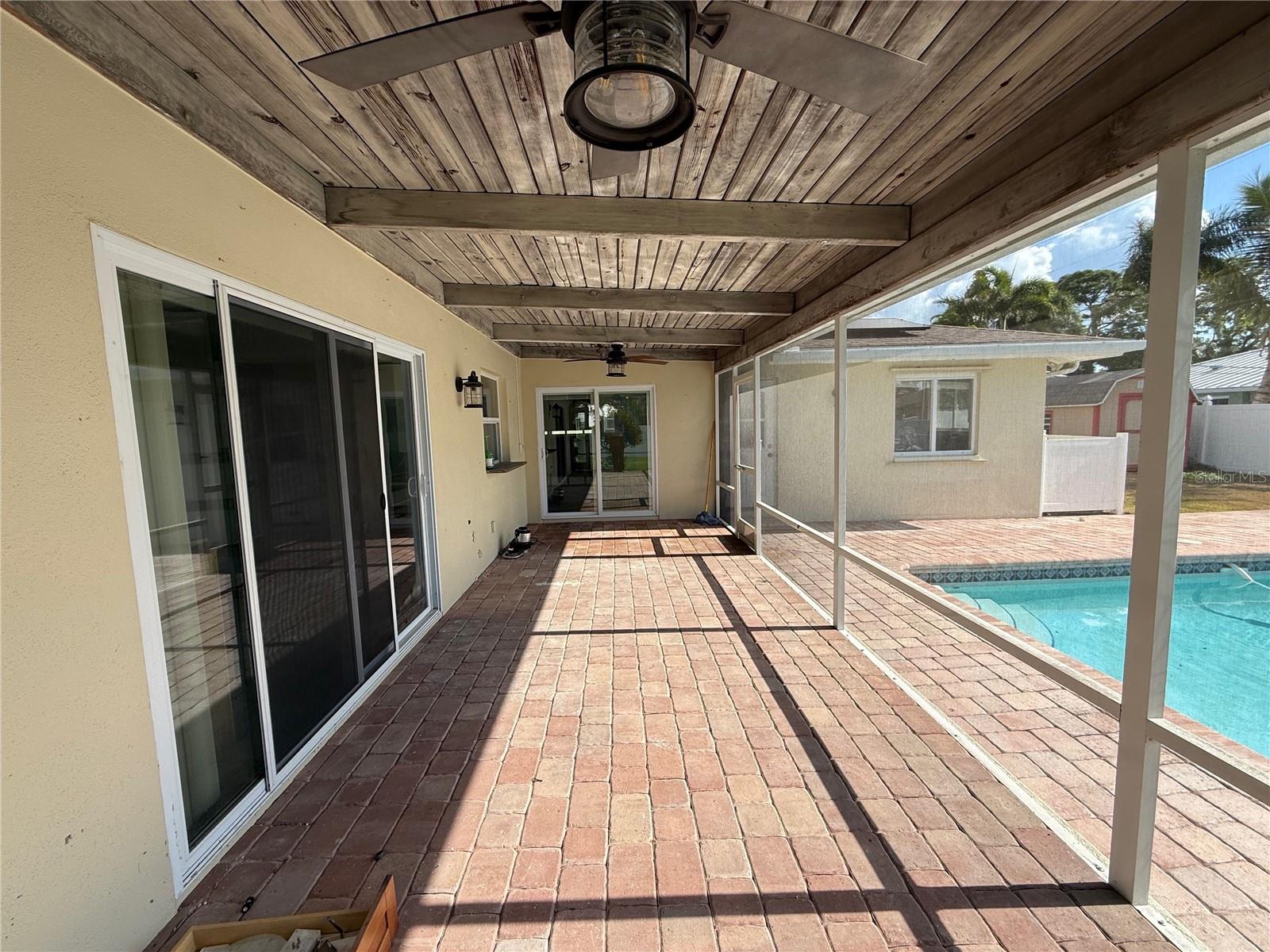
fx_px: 514
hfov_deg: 102.1
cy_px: 476
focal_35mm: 14
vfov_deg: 85.7
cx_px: 635
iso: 50
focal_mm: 2.22
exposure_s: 1/574
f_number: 2.2
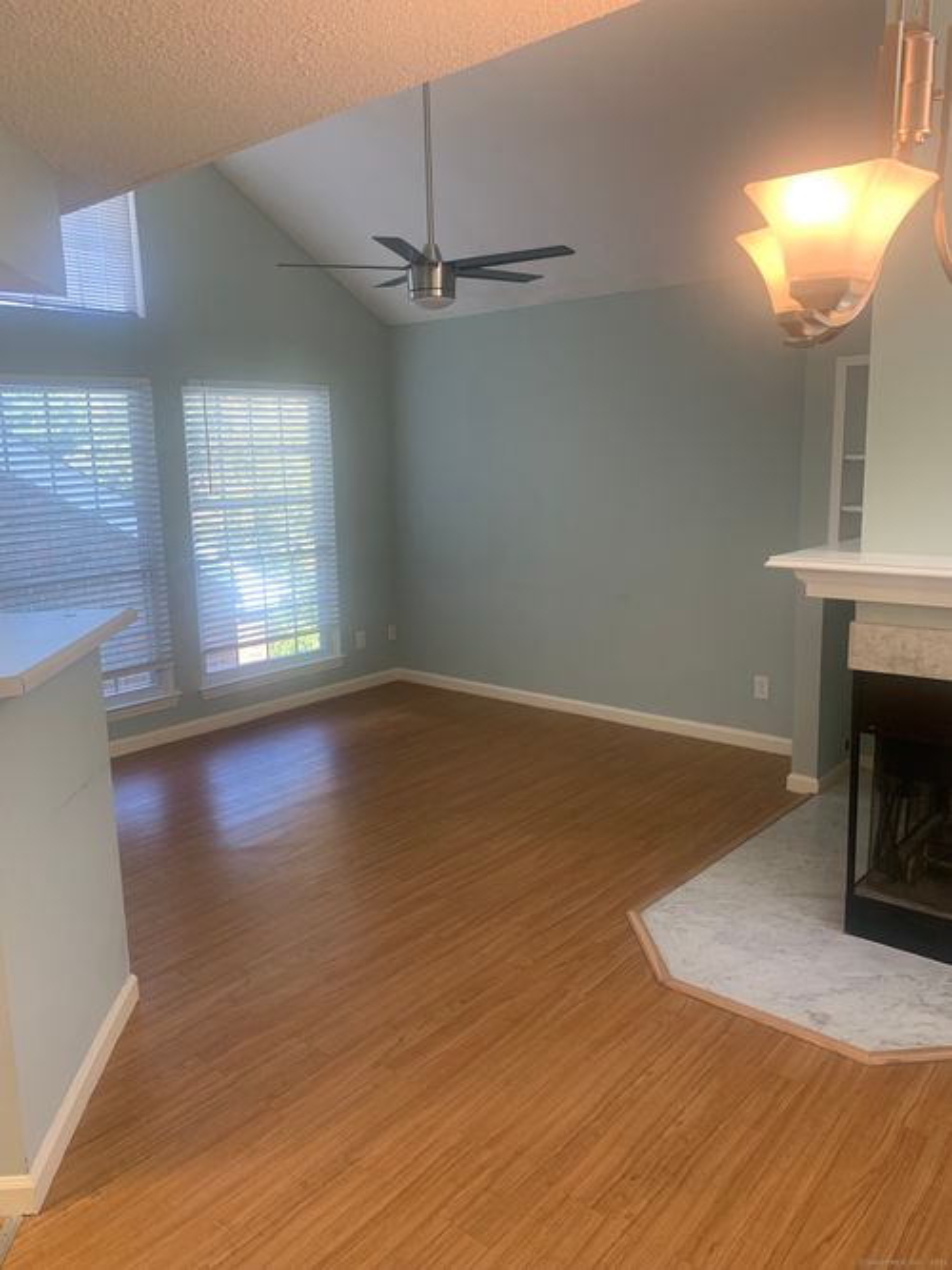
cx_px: 476
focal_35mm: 26
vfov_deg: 67.3
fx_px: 954
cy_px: 635
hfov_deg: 53.0
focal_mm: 4.25
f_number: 1.8
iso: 64
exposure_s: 1/60
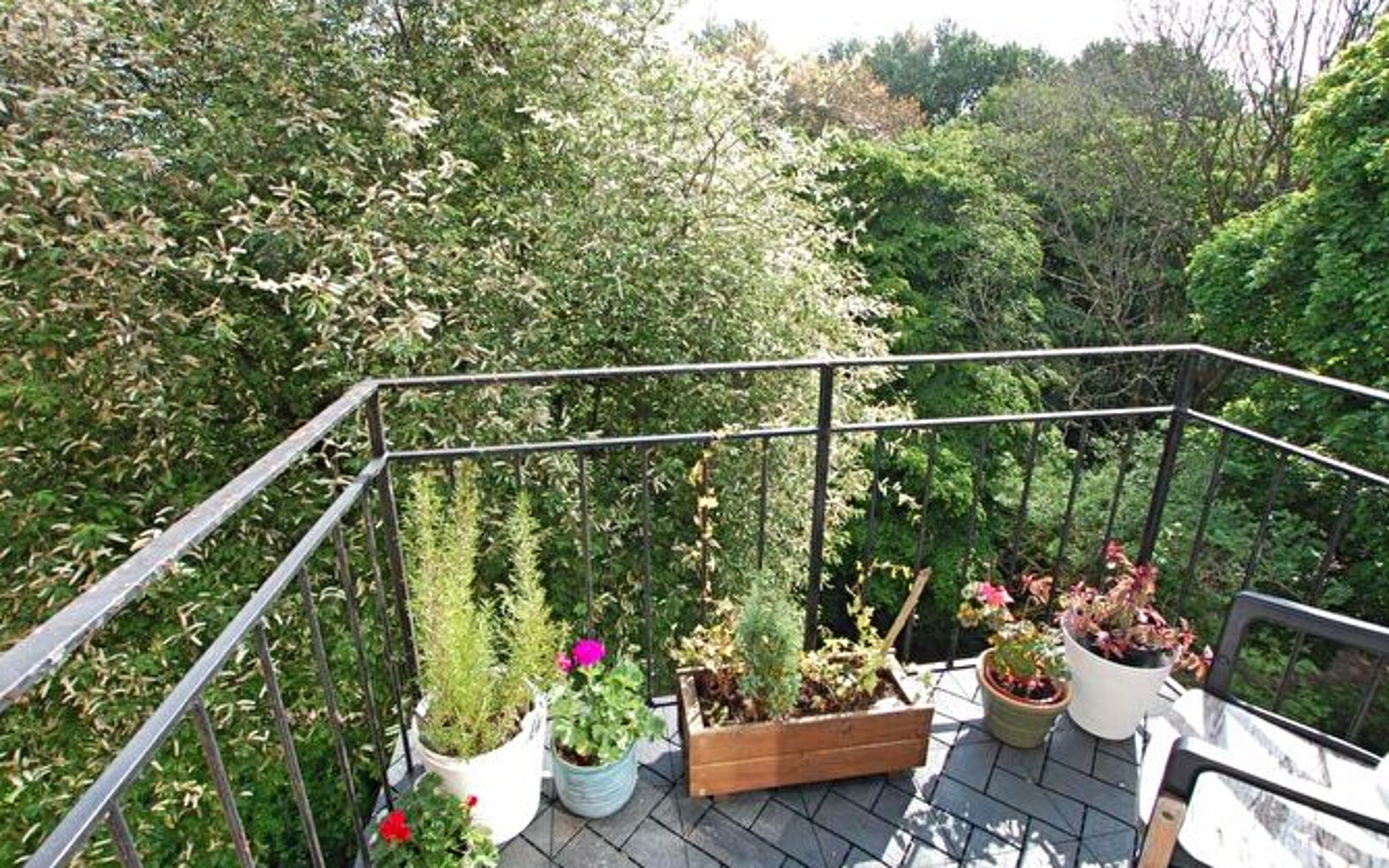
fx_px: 606
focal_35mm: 16
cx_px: 681
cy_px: 403
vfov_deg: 71.1
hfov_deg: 97.8
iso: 800
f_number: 8
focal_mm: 10
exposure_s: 1/250
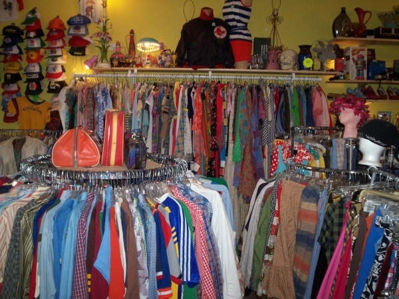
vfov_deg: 39.7
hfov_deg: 51.4
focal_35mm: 36
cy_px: 150
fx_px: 415
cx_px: 200
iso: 140
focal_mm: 5.9
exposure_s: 1/64
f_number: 4.5
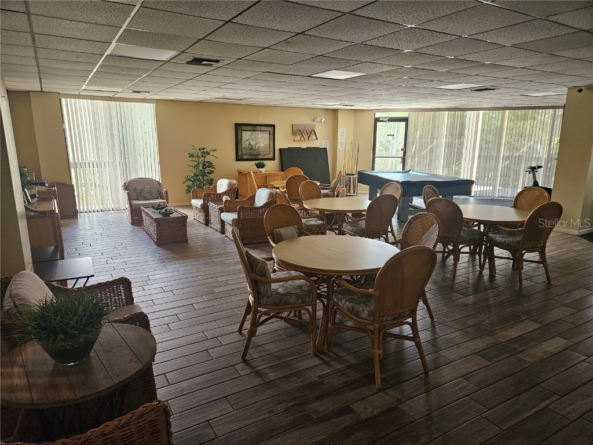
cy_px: 222
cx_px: 296
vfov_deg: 58.9
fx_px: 394
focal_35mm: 23
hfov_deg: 73.9
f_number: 1.8
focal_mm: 5.4
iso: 400
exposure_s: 1/170
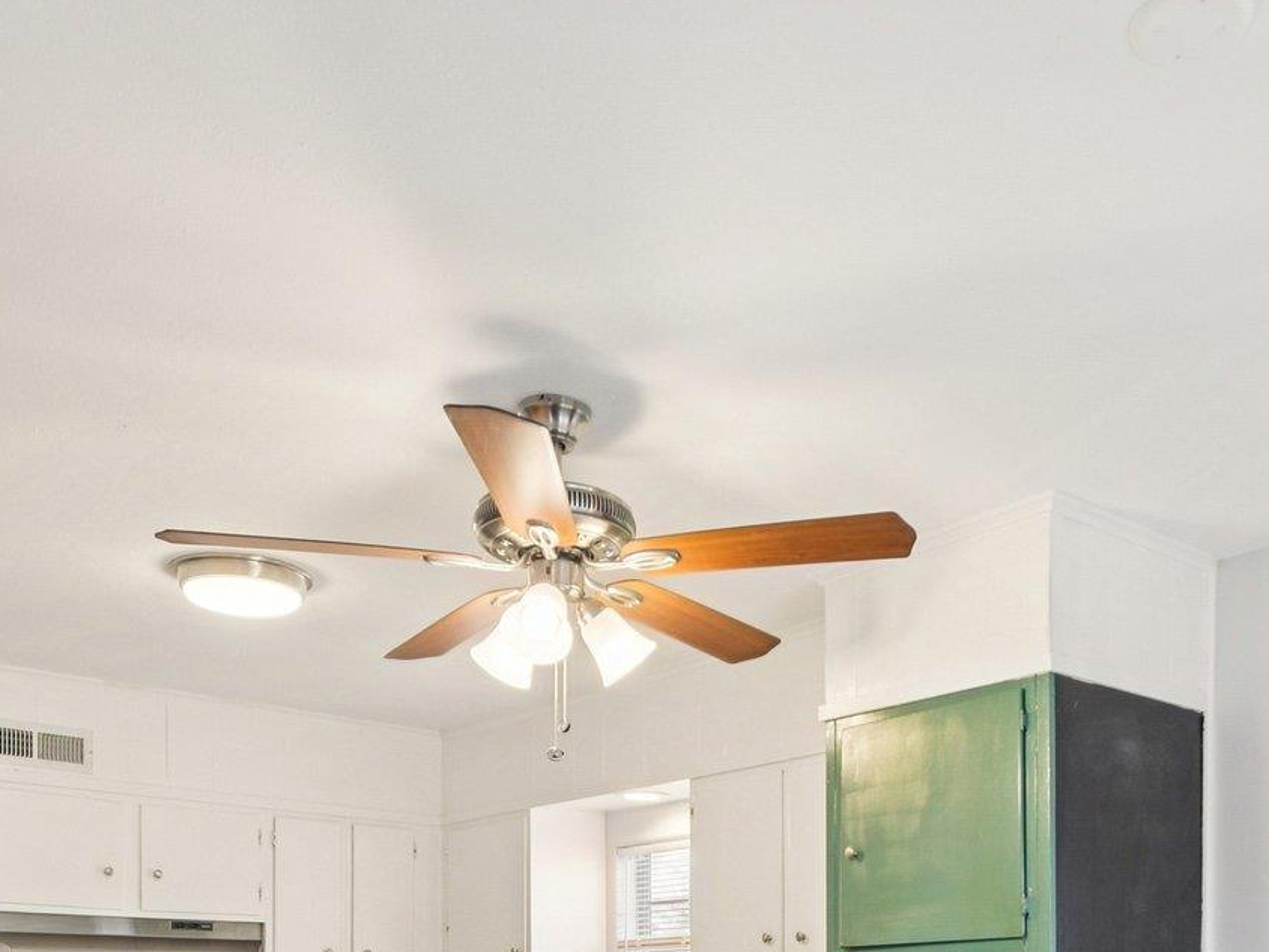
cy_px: 959
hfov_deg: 52.0
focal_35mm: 35
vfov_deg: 36.5
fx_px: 1283
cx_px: 801
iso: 400
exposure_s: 1/10
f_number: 8
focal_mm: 10
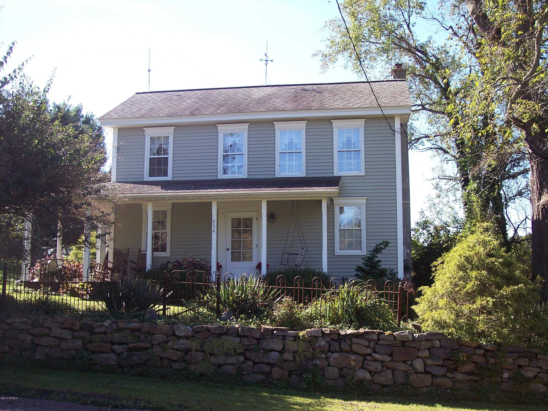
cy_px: 206
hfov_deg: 47.9
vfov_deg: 36.8
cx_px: 274
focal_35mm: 39
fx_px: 617
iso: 100
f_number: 3.4
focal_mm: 8
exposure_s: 1/250
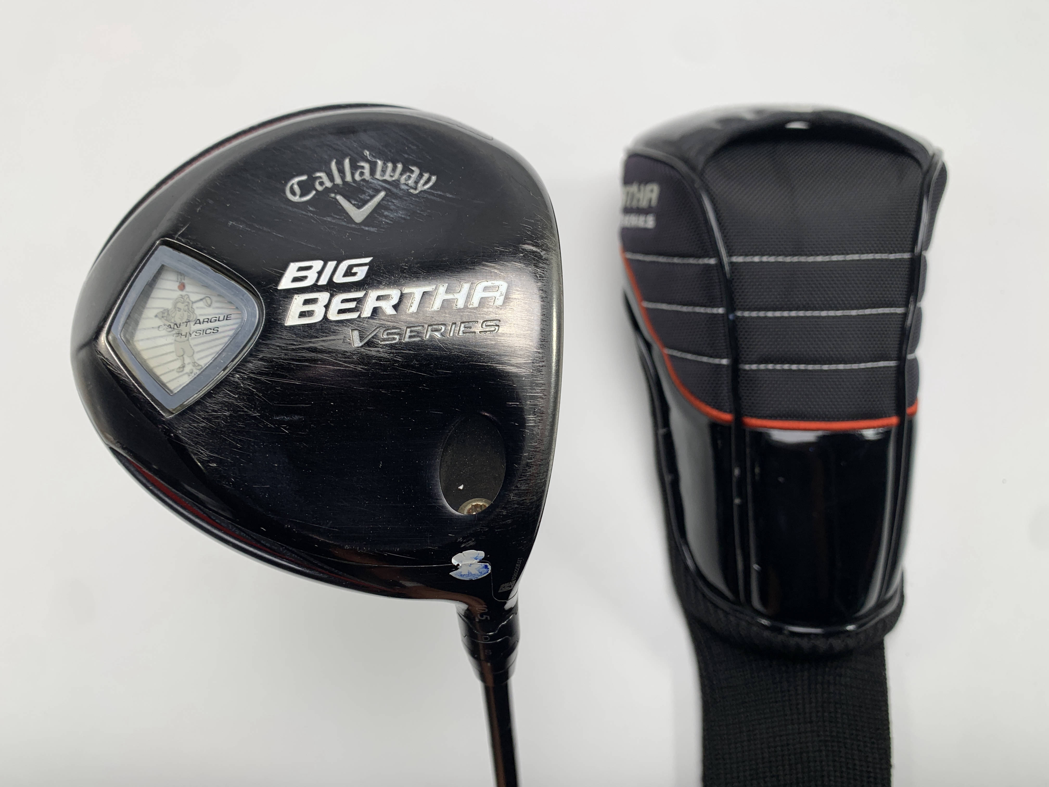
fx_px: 788
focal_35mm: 26
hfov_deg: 67.3
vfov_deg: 53.1
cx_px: 524
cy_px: 394
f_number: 1.8
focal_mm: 4.25
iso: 25
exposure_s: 1/173
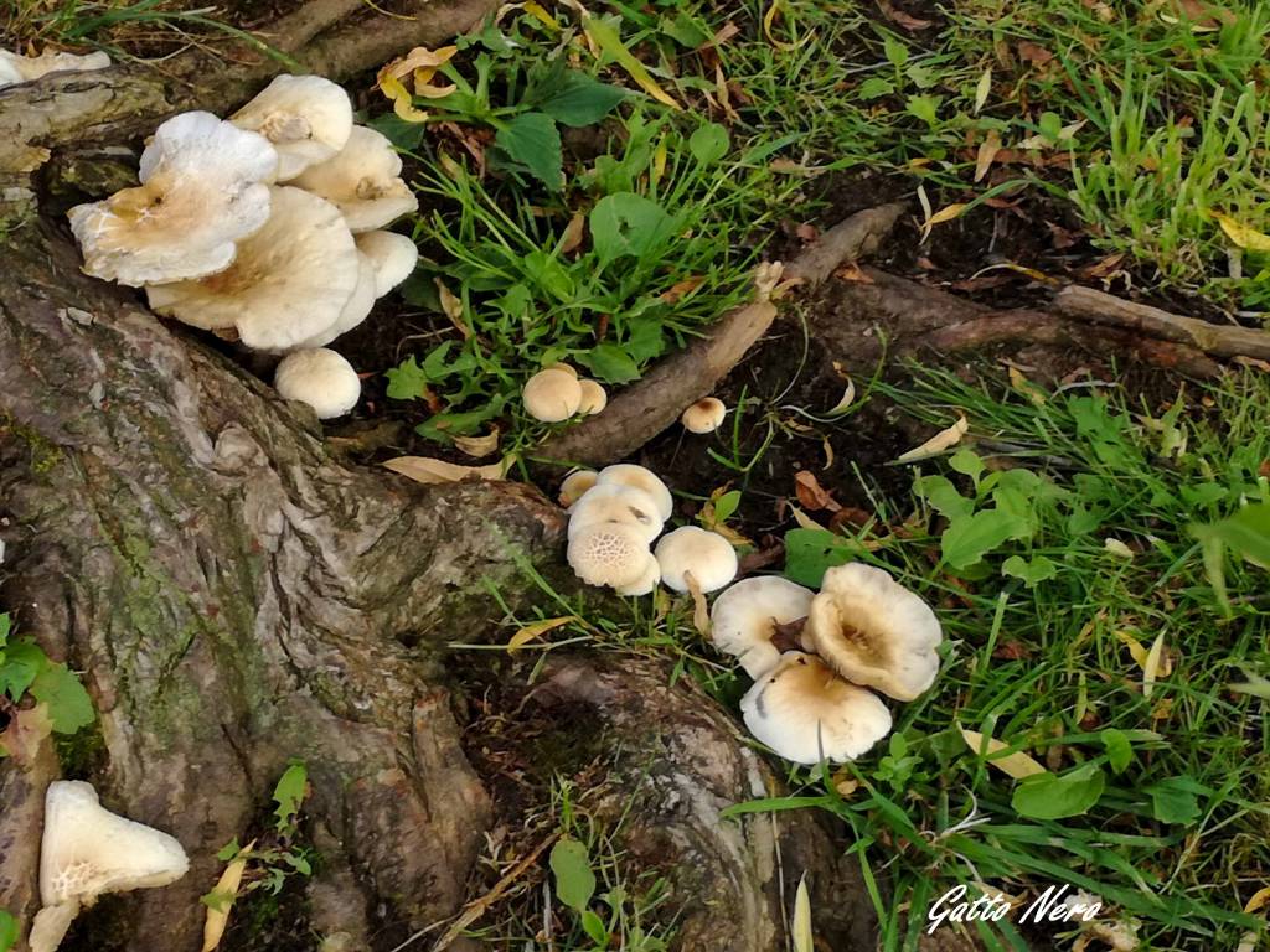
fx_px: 2642
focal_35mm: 72
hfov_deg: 27.0
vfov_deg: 20.4
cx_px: 635
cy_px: 476
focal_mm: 3.79
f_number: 2
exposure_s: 1/209
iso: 50
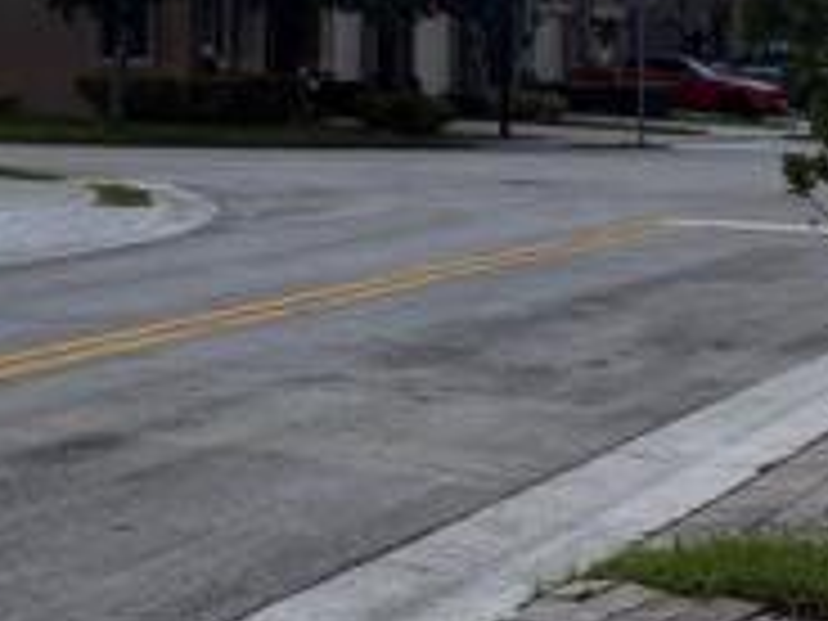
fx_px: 2440
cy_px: -40
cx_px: 418
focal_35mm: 102
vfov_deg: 14.2
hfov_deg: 19.3
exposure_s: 1/5348
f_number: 1.6
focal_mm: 5.96
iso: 50
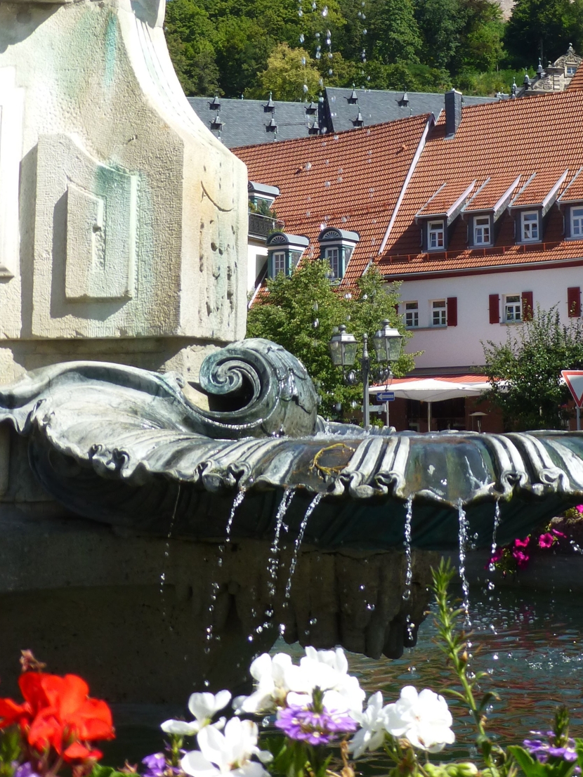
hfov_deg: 24.3
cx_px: 488
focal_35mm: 59
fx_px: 1324
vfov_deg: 32.2
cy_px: 207
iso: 100
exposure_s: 1/640
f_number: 3.7
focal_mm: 6.1
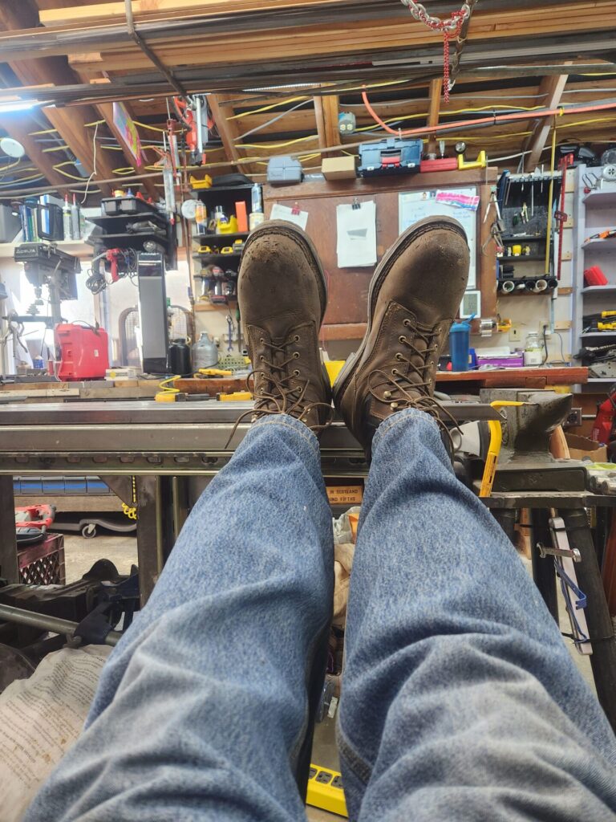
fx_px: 546
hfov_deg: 58.9
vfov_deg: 73.9
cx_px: 308
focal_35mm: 23
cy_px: 411
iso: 250
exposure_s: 1/120
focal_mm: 5.4
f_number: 1.8
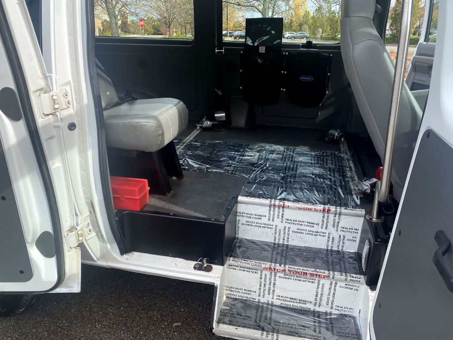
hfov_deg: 67.3
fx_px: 340
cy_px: 170
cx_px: 226
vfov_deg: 53.1
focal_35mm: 26
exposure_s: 1/871
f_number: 1.8
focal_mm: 4.25
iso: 32
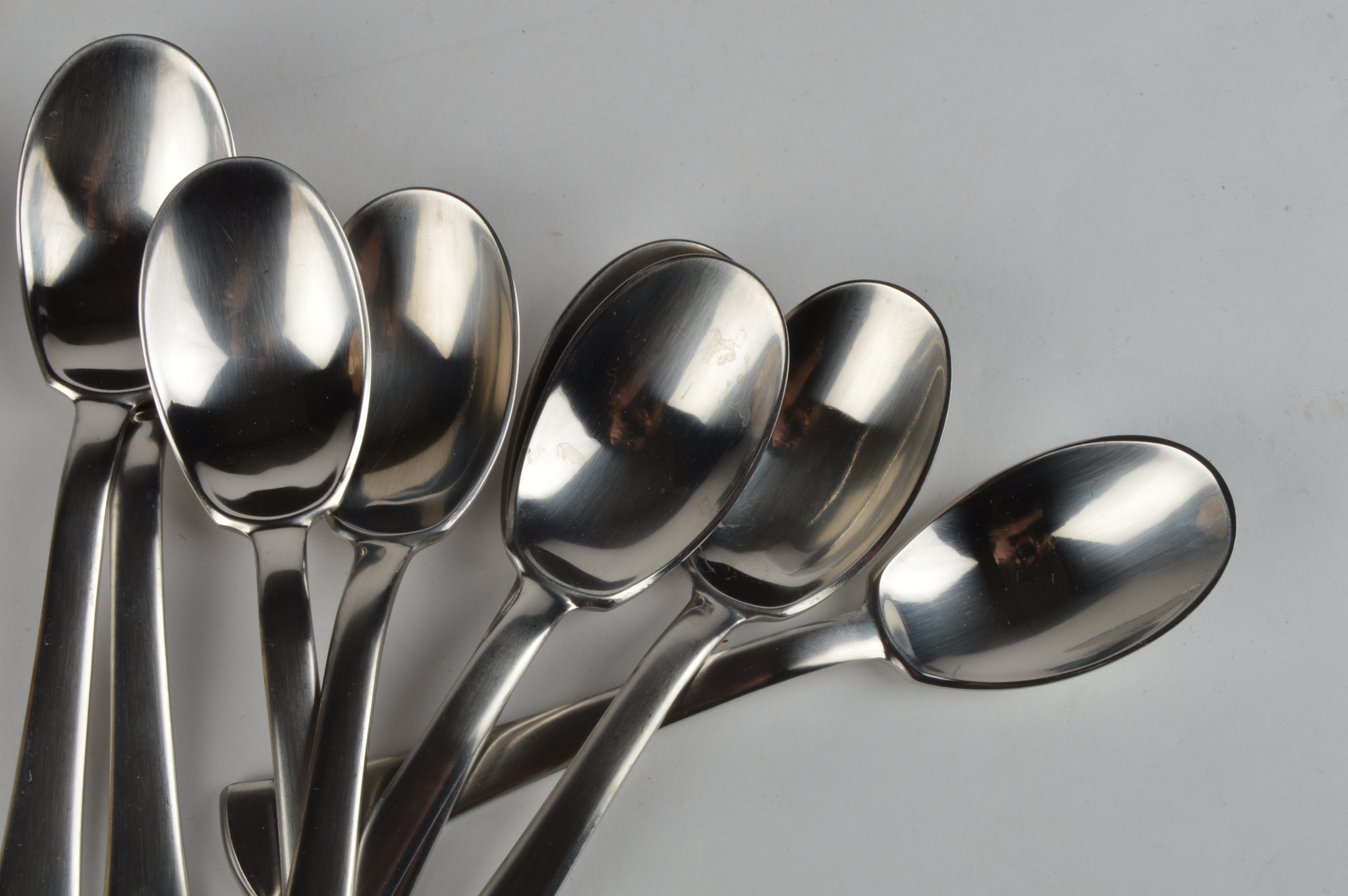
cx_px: 674
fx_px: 2357
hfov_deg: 31.9
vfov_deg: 21.5
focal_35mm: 63
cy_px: 448
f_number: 22
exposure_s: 1/125
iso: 100
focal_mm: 42
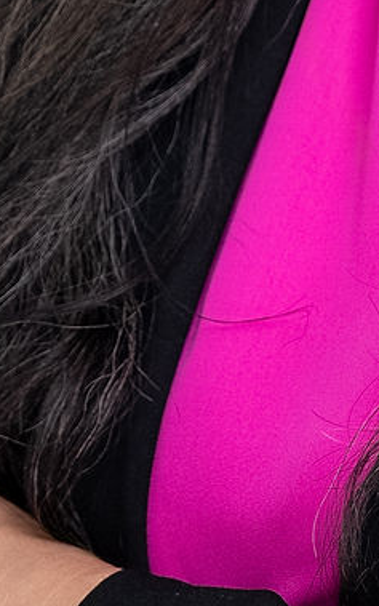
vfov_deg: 7.2
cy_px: -134
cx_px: 544
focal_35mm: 289
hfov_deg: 4.5
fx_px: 4774
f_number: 4.5
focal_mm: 70
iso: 400
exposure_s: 1/200
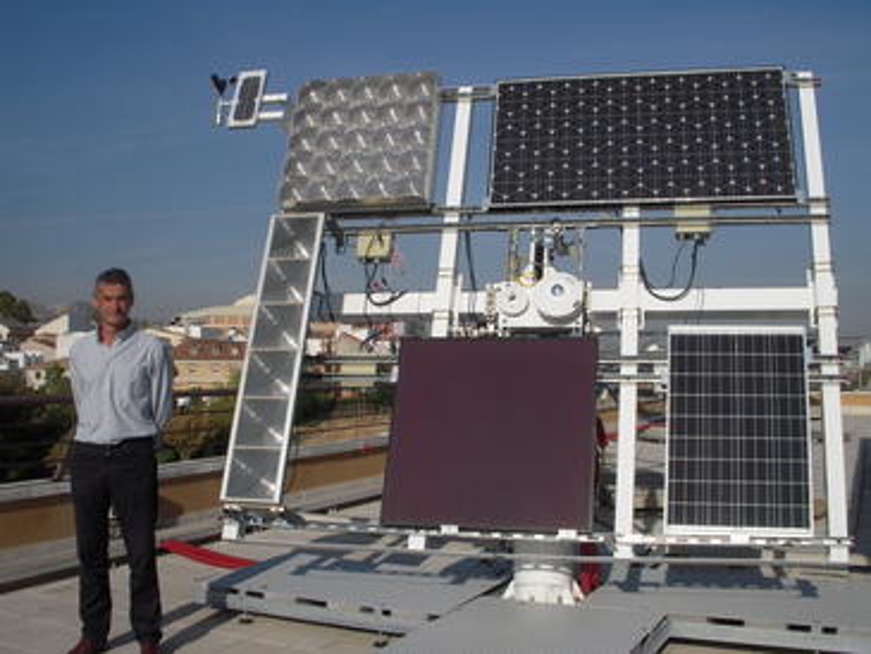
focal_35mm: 38
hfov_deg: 49.0
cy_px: 327
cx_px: 436
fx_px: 956
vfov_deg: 37.7
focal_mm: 6.3
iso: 100
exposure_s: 1/640
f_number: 6.6
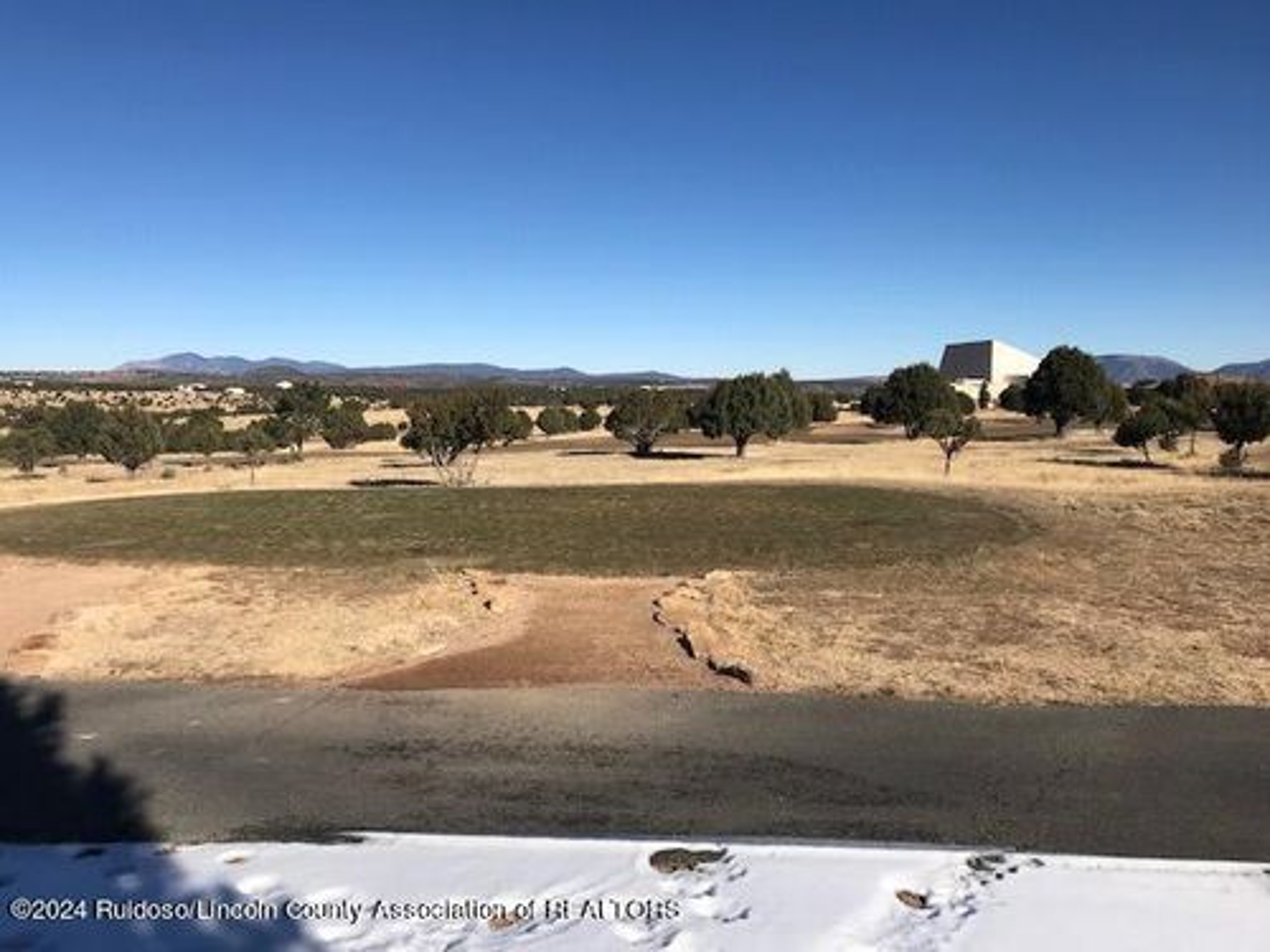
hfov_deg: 63.4
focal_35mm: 28
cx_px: 635
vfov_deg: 49.7
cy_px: 476
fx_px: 1027
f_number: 1.8
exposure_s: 1/3831
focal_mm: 3.99
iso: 20
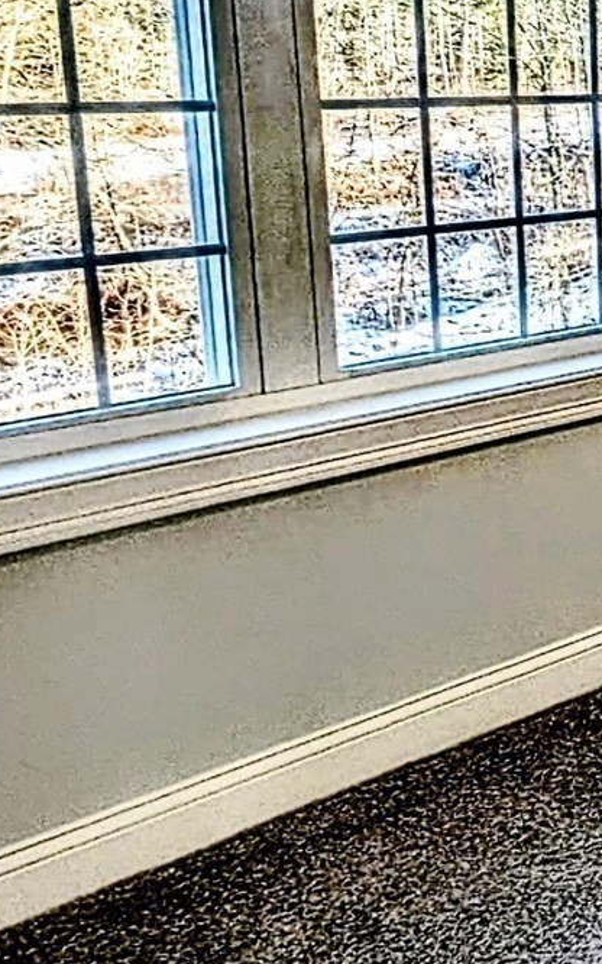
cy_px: 214
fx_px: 1366
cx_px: 1156
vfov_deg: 37.7
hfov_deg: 18.2
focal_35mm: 52
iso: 35
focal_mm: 2.35
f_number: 2.2
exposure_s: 1/139
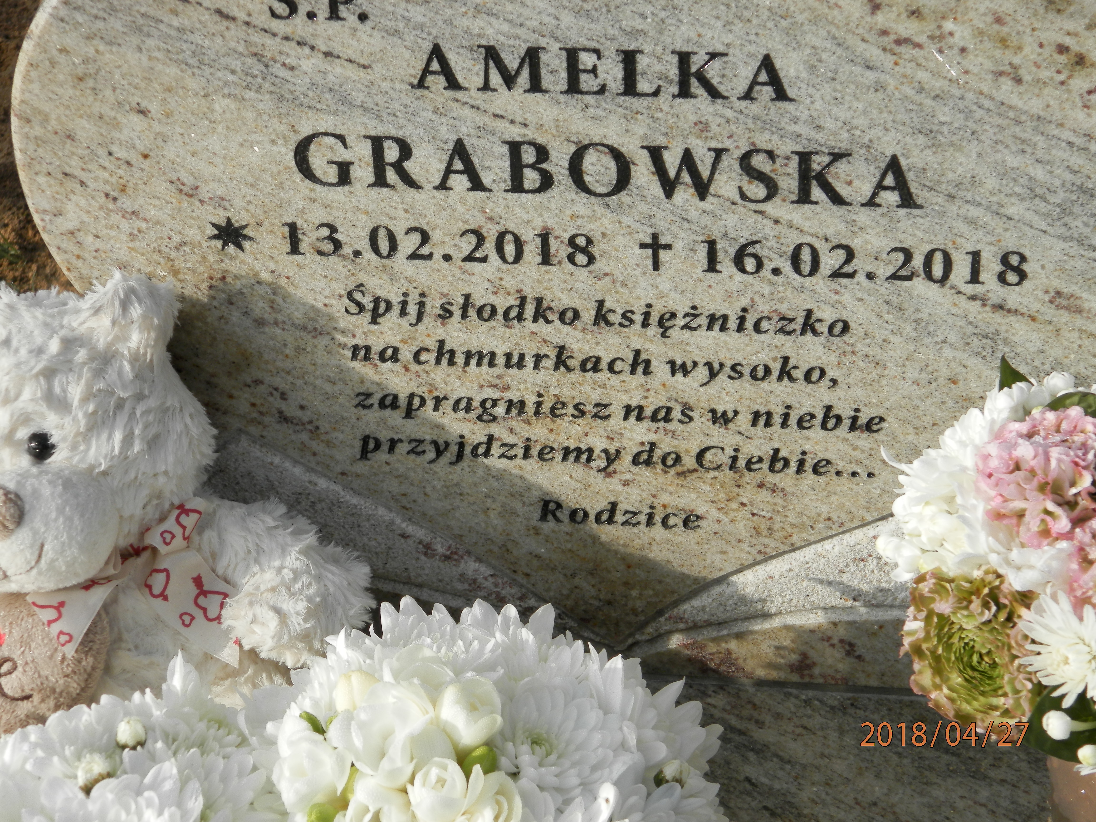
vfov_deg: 18.0
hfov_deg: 23.8
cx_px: 548
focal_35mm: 82
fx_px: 2596
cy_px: 411
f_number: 4.2
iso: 80
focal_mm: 14.6
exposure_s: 1/500
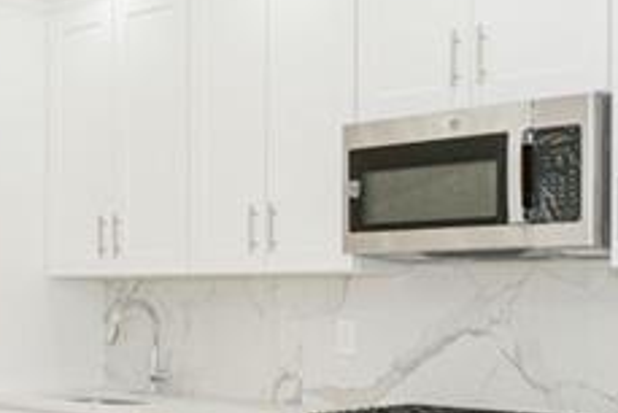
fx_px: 1151
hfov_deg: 28.7
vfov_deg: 20.3
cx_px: 43
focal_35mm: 67
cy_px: 273
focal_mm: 10
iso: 800
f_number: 8
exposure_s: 1/80
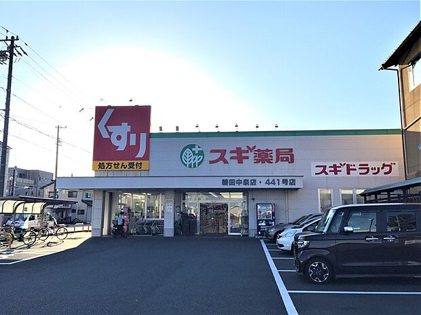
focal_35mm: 29
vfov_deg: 48.2
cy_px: 158
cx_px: 210
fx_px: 352
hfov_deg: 61.7
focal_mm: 4.15
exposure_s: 1/1319
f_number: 2.2
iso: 32
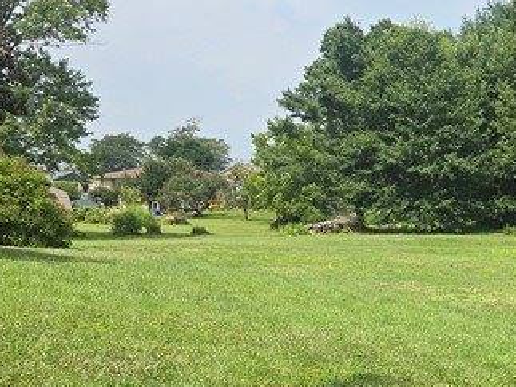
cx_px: 652
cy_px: 345
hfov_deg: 23.8
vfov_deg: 19.8
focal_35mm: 73
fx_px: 1088
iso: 12
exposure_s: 1/801
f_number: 1.7
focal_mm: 6.3
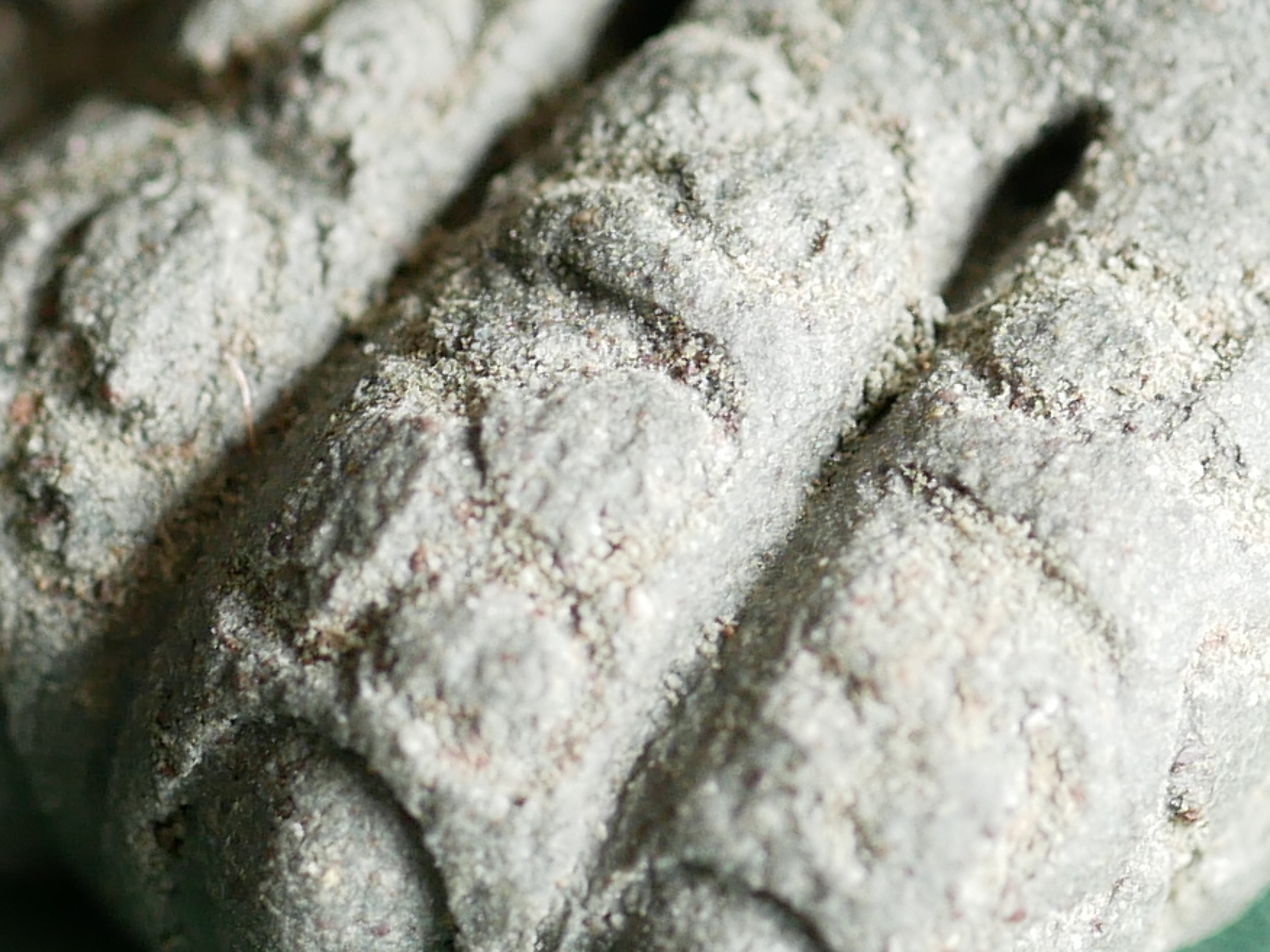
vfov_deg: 3.1
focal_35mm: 472
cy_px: 68
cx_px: 13
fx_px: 17317
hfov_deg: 4.2
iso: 200
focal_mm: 45
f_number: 2.8
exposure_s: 1/125
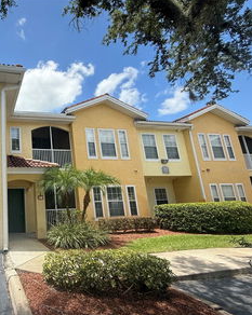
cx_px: 22
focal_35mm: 20
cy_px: 169
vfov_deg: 80.3
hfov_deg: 57.7
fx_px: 187
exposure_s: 1/1189
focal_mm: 2.22
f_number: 2.2
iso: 64
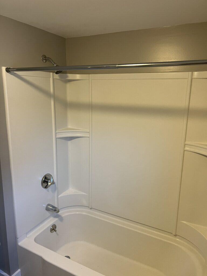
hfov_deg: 53.1
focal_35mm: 26
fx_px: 207
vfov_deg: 67.3
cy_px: 138
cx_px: 104
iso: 320
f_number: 1.5
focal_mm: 5.7
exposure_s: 1/60
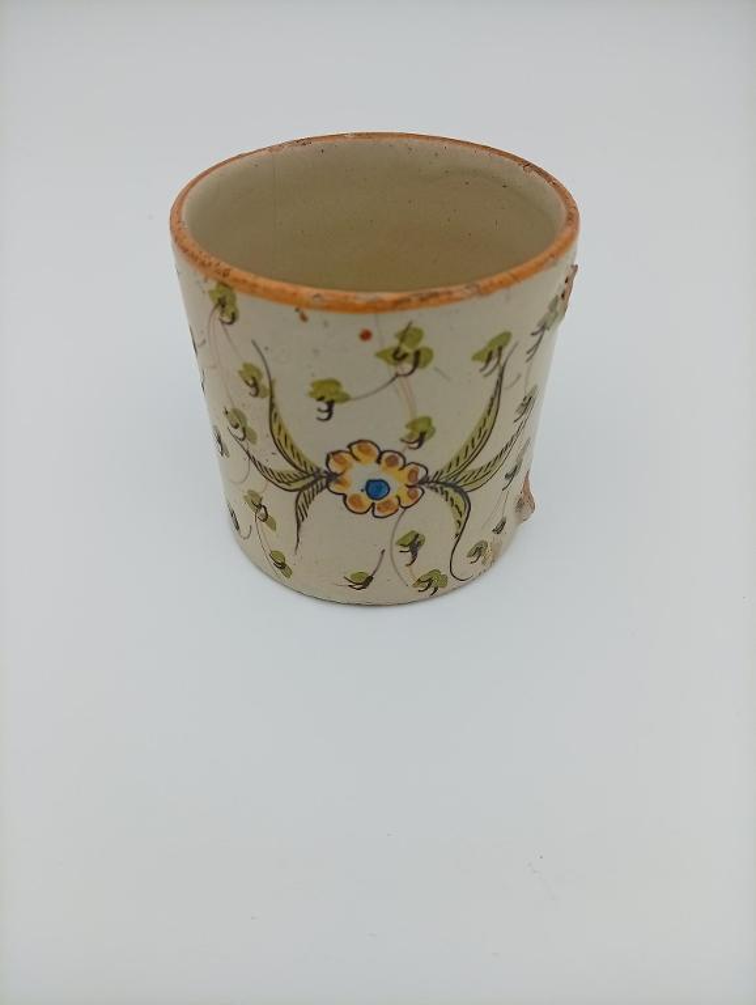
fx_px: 755
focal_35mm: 26
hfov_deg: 53.2
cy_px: 502
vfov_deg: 67.2
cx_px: 378
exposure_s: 1/375
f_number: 1.8
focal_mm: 4.15
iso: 51
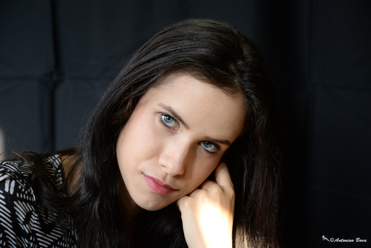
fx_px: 876
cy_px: 124
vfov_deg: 16.1
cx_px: 186
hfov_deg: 23.9
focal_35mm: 85
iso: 800
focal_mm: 85
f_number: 5.6
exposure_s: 1/100
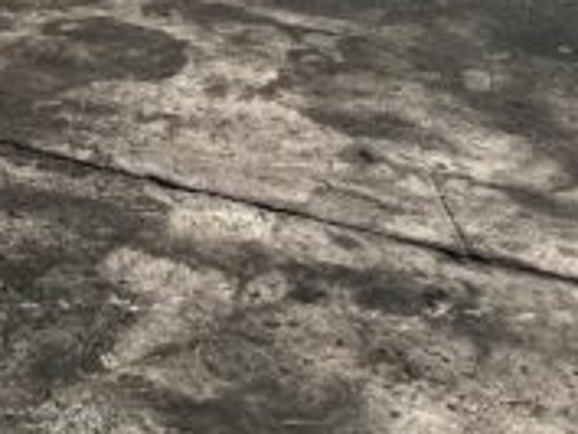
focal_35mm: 75
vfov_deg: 15.2
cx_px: -199
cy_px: -480
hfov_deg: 22.8
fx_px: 1253
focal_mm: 1.57
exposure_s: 1/2801
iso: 32
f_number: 1.8
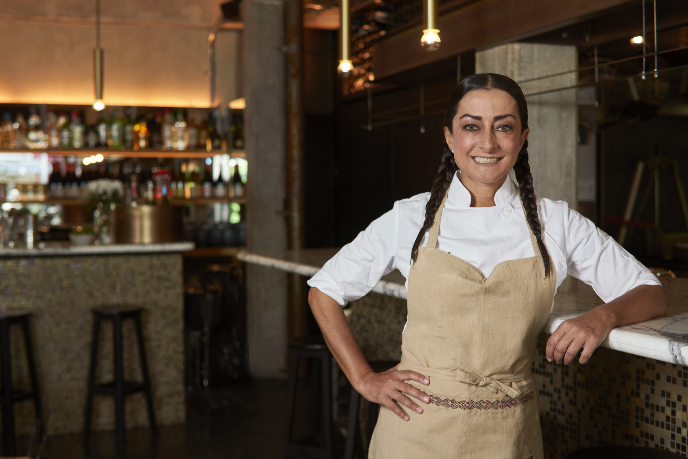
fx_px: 860
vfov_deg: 29.9
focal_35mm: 45
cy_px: 230
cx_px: 344
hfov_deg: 43.6
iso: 160
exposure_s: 1/125
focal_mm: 30
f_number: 2.5
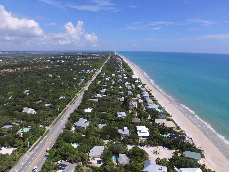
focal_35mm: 21
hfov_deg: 78.9
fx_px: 139
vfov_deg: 63.4
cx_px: 120
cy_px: 83
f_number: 2.8
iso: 100
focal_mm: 3.61
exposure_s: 1/1880
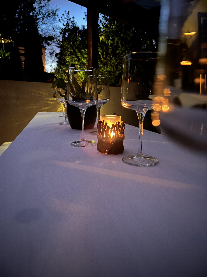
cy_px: 138
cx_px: 104
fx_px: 207
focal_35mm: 26
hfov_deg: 53.1
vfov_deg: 67.3
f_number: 1.5
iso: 1250
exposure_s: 1/5
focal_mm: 5.7
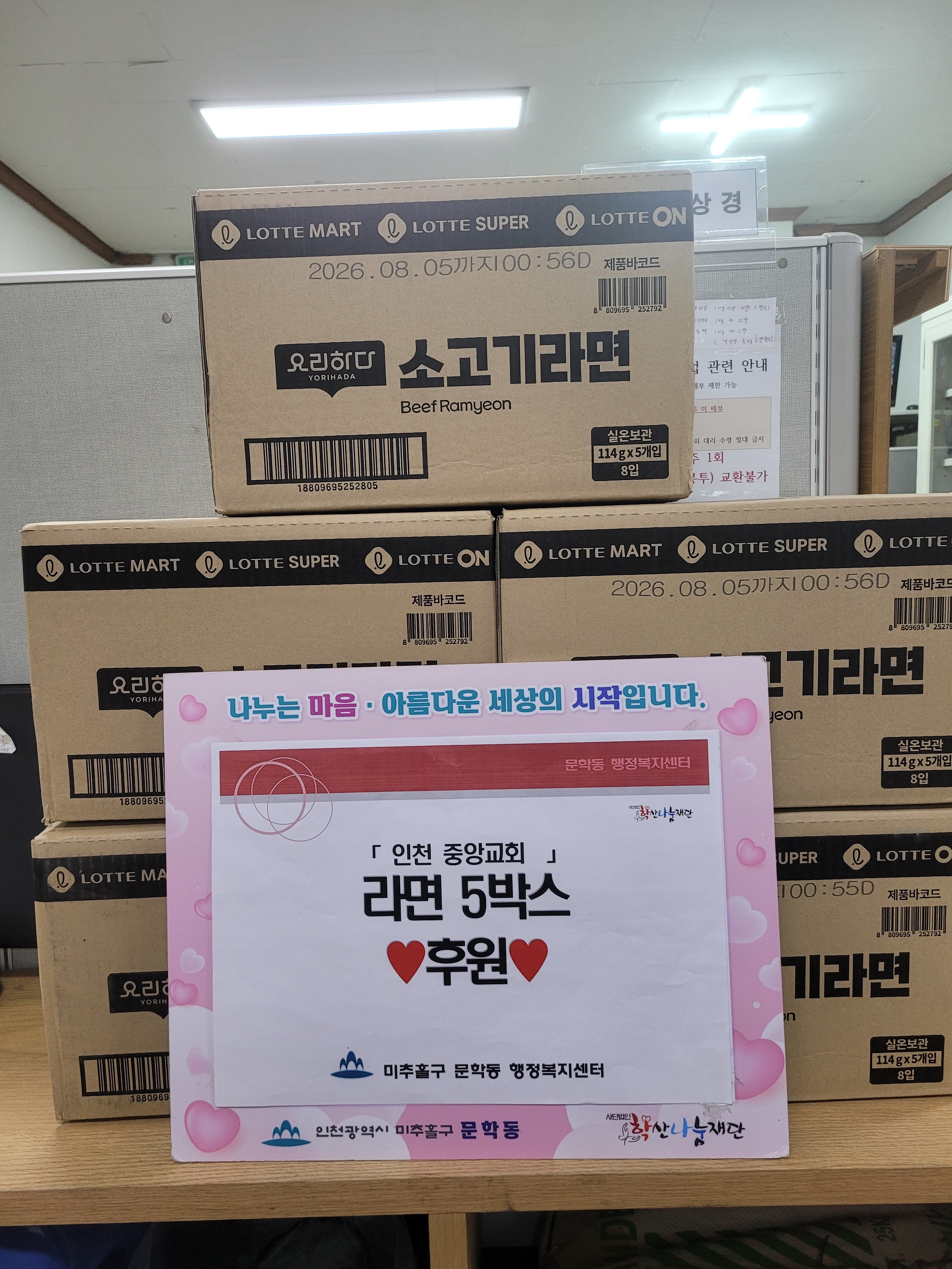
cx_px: 476
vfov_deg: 67.3
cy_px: 634
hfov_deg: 53.1
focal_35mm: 26
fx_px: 953
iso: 250
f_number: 1.8
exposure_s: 1/120
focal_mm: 5.4
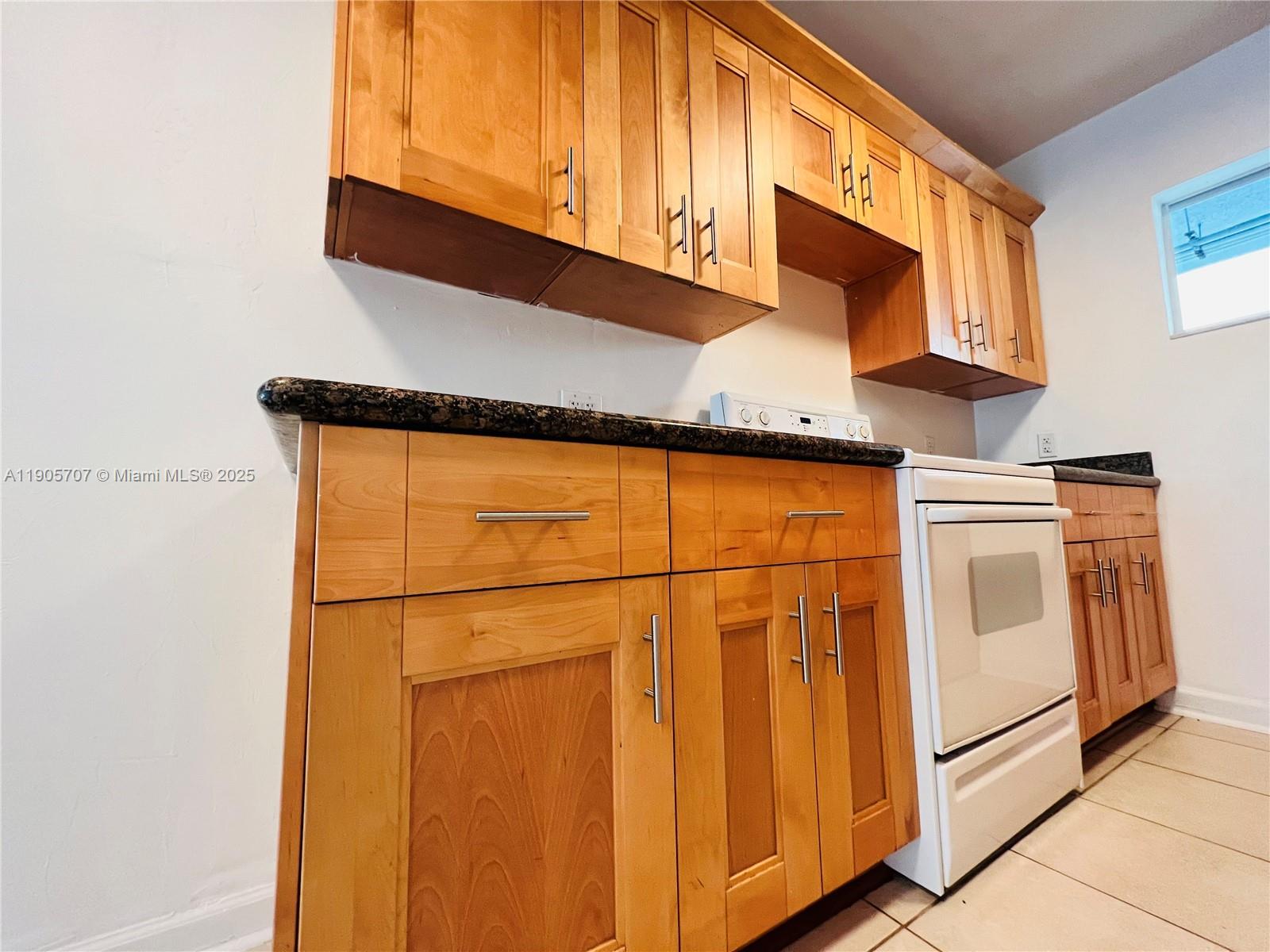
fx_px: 477
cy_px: 476
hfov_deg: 106.2
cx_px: 635
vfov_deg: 89.9
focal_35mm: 13
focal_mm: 1.57
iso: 400
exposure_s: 1/60
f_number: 1.8
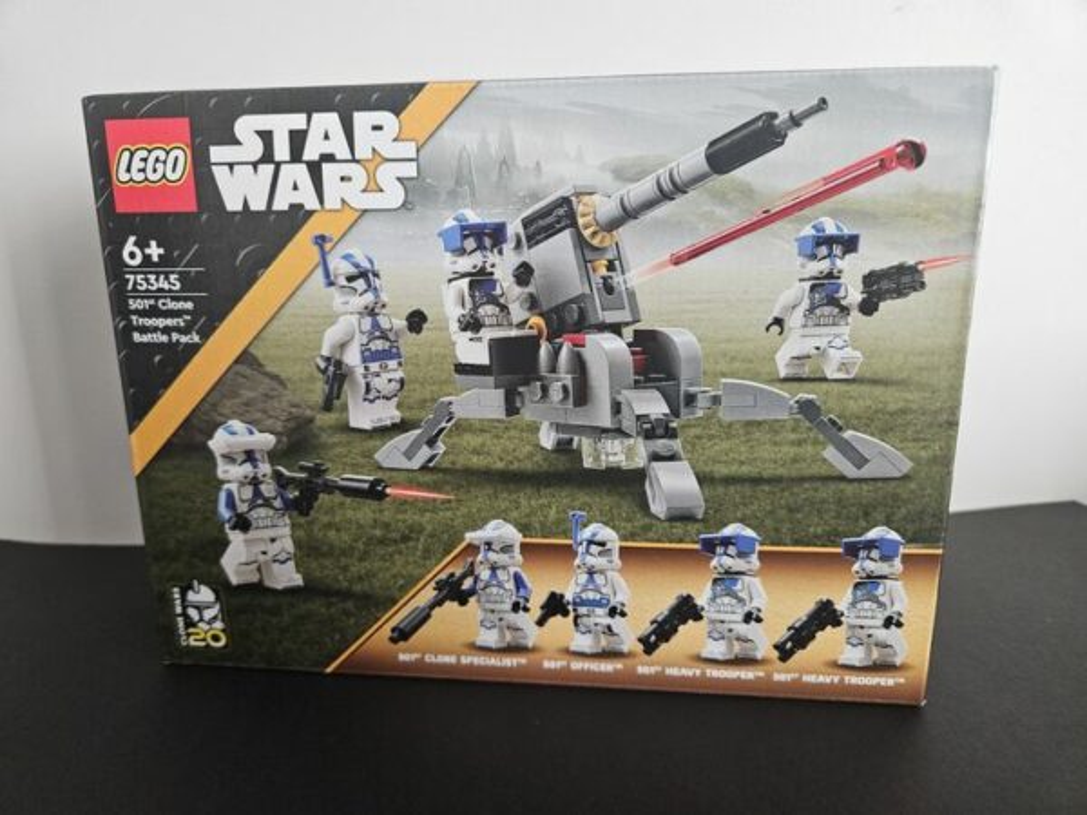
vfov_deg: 58.9
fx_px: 722
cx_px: 544
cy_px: 408
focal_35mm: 23
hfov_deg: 73.9
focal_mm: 5.4
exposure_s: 1/100
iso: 500
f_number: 1.8
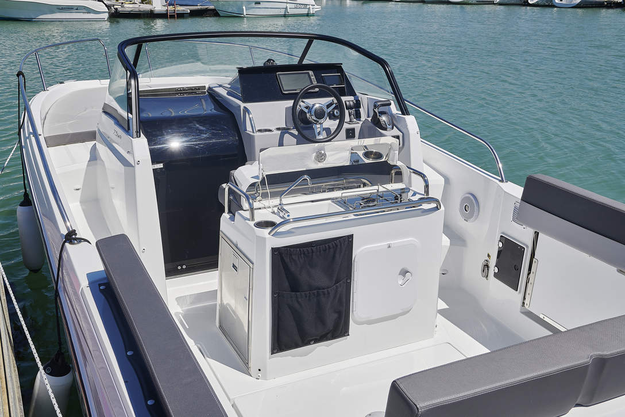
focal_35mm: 38
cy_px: 208
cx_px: 312
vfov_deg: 35.0
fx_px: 660
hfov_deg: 50.7
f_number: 16
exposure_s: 1/200
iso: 125
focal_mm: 38
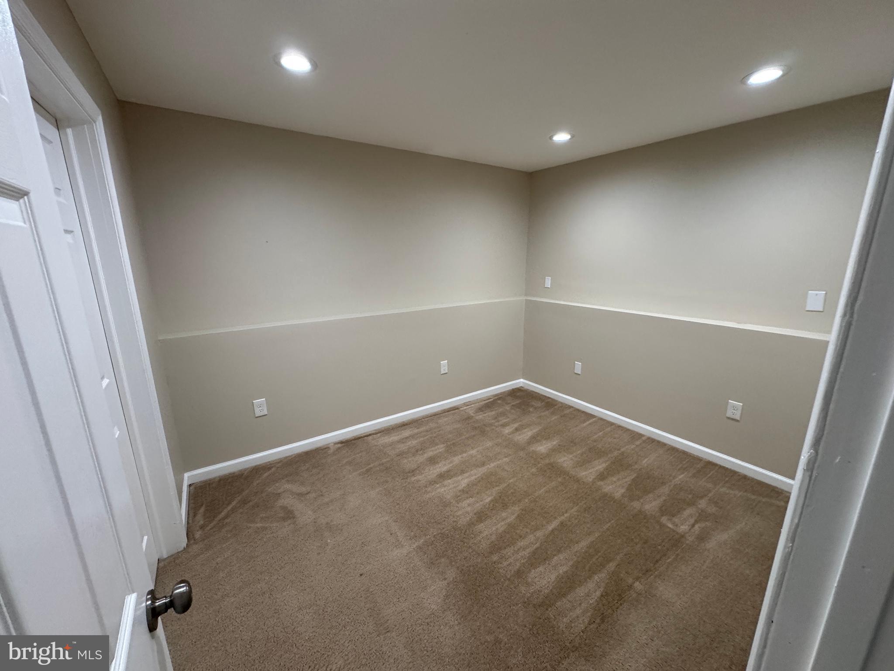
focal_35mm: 14
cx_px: 447
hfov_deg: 102.1
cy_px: 336
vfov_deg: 85.7
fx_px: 362
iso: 250
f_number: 2.2
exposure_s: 1/120
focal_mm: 2.22
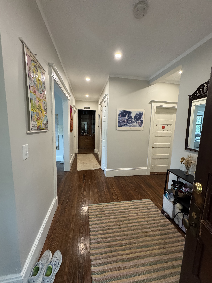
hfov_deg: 85.7
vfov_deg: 102.1
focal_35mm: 14
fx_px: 114
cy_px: 142
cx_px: 106
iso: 400
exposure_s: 1/60
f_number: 2.2
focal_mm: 2.22
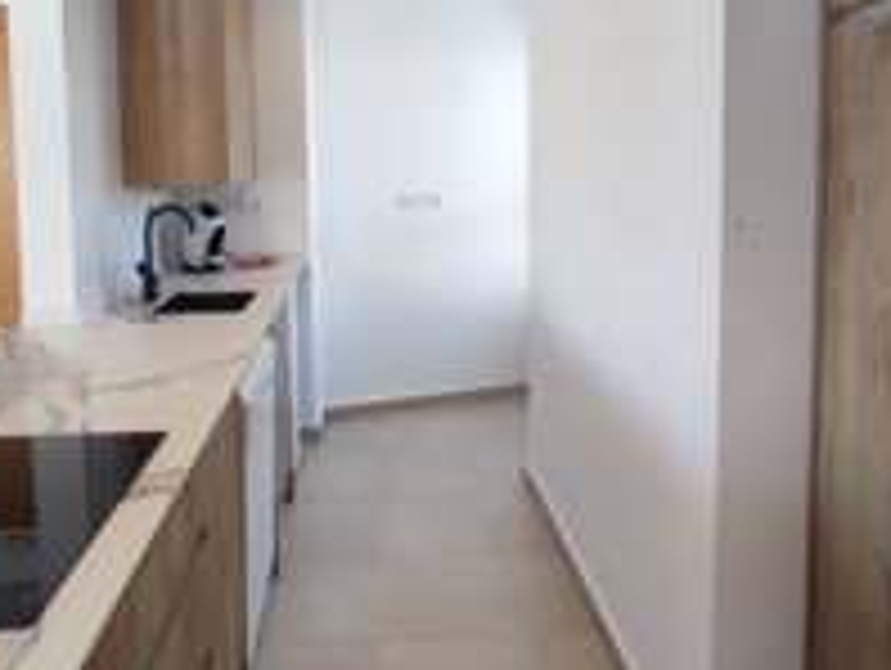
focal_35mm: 29
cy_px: 211
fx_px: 747
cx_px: 385
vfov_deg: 47.4
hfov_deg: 61.4
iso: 115
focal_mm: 1.65
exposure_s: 1/100
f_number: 2.2
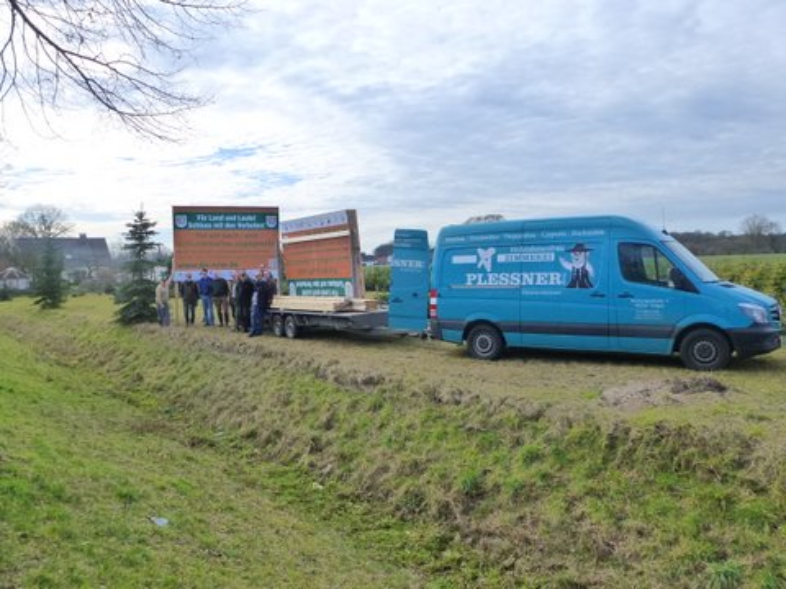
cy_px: 294
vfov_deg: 53.1
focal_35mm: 26
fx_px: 590
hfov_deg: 67.3
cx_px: 393
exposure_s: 1/1000
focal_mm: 4.7
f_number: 4
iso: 250
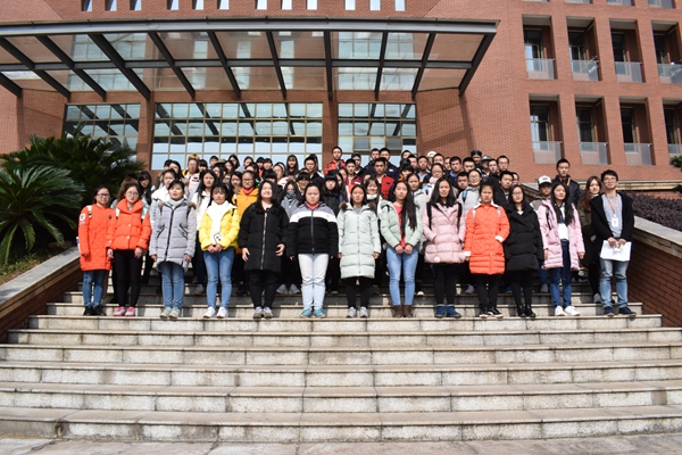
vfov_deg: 47.9
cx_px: 341
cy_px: 228
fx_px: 511
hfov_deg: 67.4
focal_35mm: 27
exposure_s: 1/1250
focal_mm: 18
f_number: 18
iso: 1600
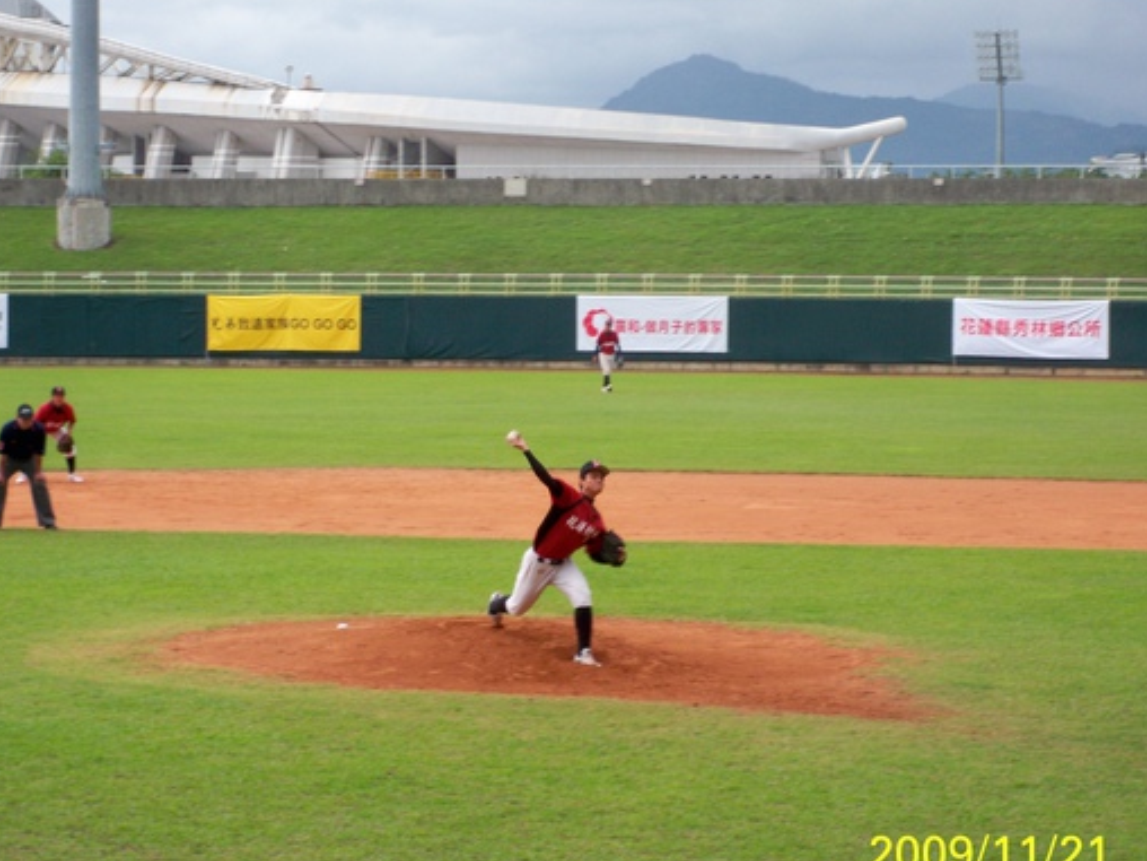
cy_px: 475
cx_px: 537
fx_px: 4109
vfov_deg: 12.0
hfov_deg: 15.9
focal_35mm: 124
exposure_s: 1/160
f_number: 5.7
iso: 80
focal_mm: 18.8
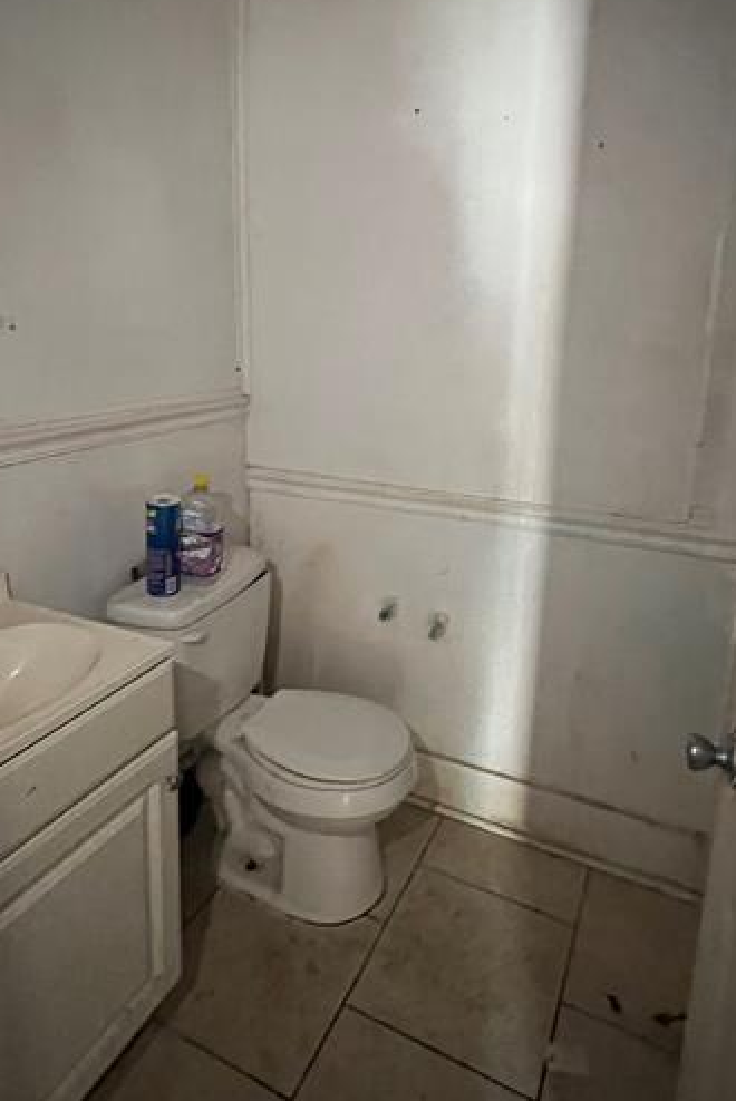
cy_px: 466
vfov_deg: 80.6
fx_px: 643
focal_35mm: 21
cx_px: 393
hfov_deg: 59.5
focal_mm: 1.57
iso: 1000
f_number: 1.8
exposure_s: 1/41
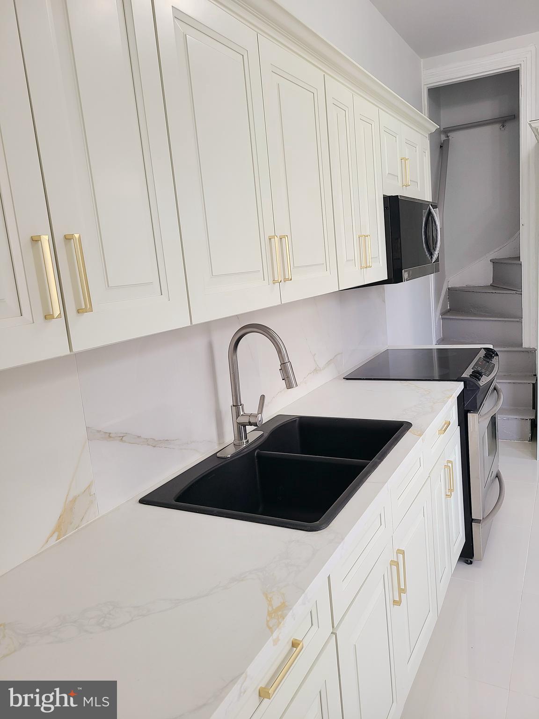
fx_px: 540
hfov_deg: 53.1
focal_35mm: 26
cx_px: 270
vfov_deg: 67.3
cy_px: 360
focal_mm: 5.4
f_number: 1.8
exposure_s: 1/120
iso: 64
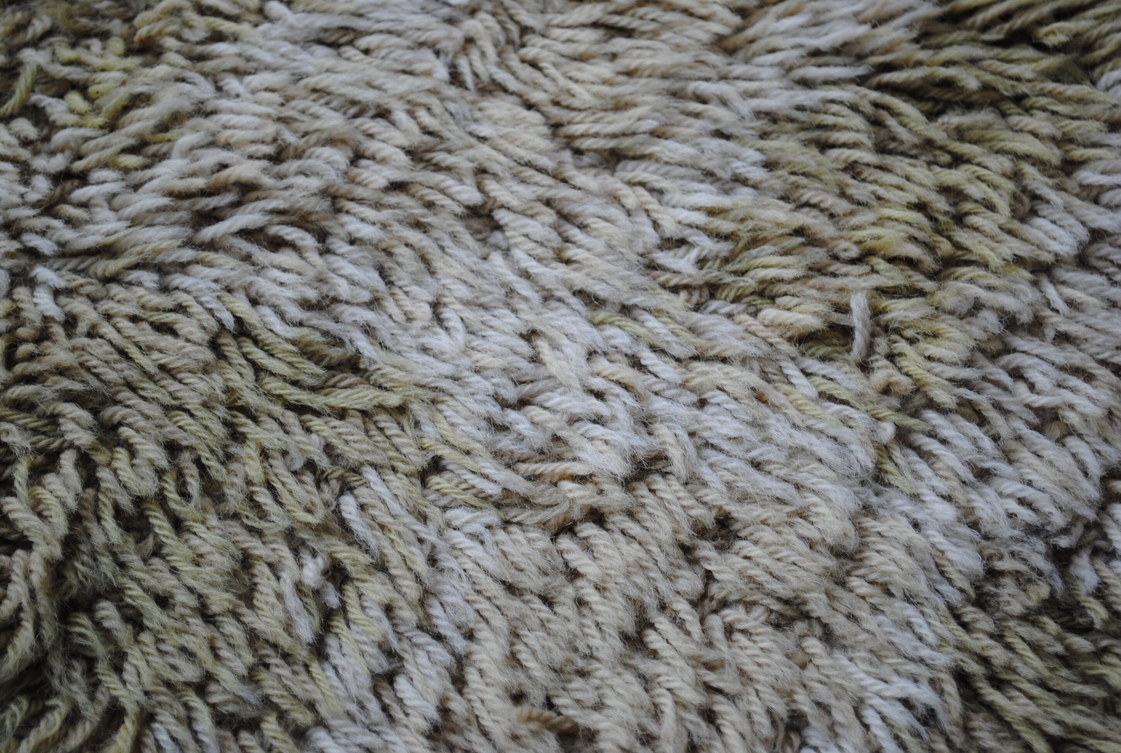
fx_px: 2574
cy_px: 376
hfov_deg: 24.6
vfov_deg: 16.6
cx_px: 560
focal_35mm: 82
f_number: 5.6
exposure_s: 1/50
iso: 200
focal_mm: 55
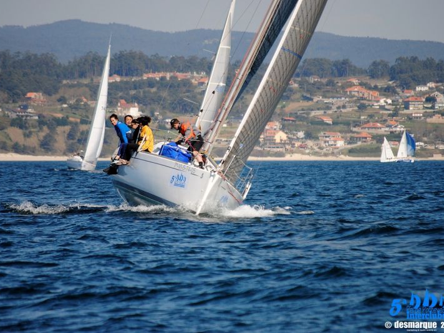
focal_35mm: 325
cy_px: 167
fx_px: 4169
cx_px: 210
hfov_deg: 6.1
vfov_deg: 4.6
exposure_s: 1/1000
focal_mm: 200
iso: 200
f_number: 5.6
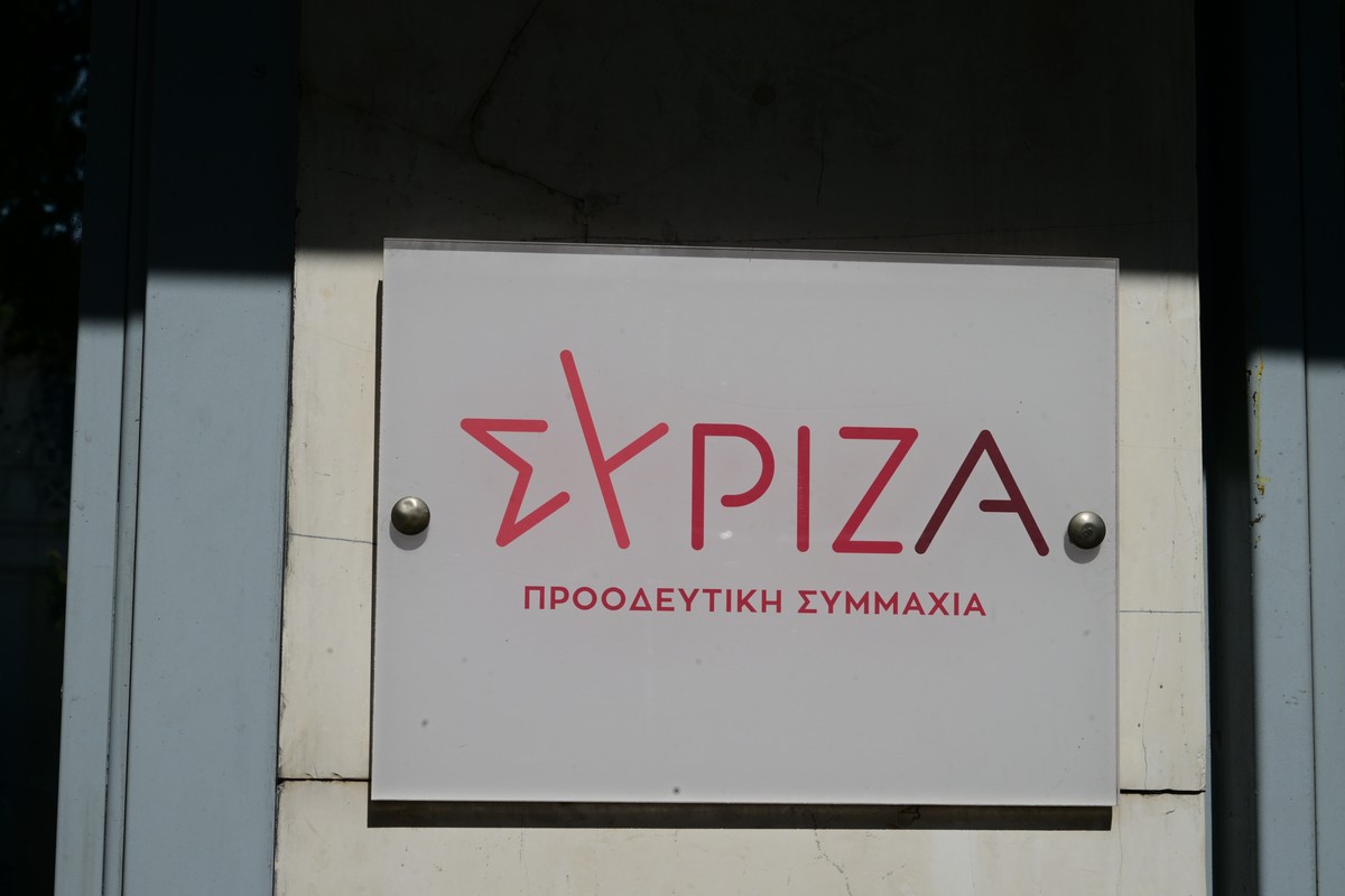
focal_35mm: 75
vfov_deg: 18.2
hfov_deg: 27.0
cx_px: 672
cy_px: 448
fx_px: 2802
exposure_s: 1/800
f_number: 16
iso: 400
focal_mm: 75
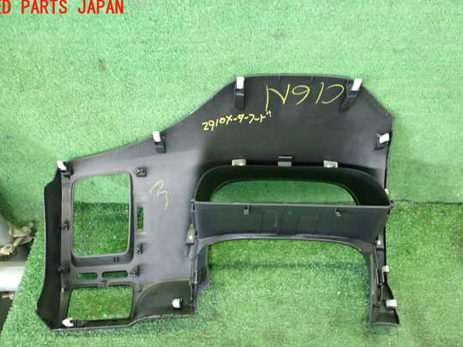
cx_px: 224
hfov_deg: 55.3
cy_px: 188
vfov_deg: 42.9
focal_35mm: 33
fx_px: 441
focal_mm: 5.4
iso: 800
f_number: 2.3
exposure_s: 1/30
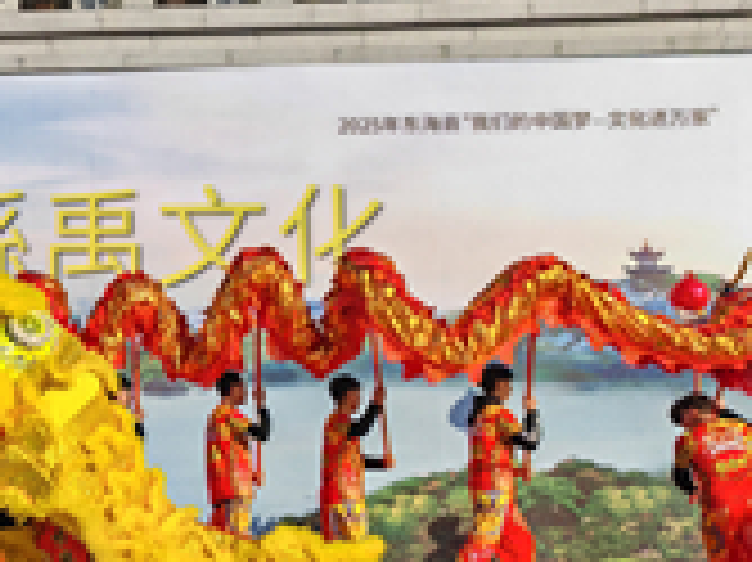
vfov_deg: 18.1
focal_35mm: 81
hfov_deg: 22.1
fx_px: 1758
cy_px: 375
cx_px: -176
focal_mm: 5.52
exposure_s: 1/2200
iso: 50
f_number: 1.95
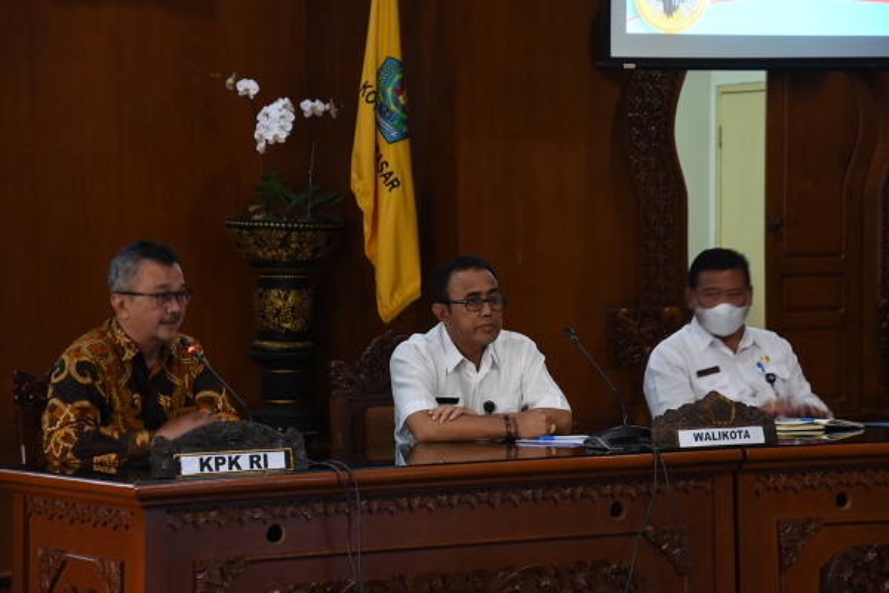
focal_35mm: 135
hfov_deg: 15.2
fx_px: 3333
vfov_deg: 10.2
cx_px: 444
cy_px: 296
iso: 800
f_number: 5.6
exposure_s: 1/8
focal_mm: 90
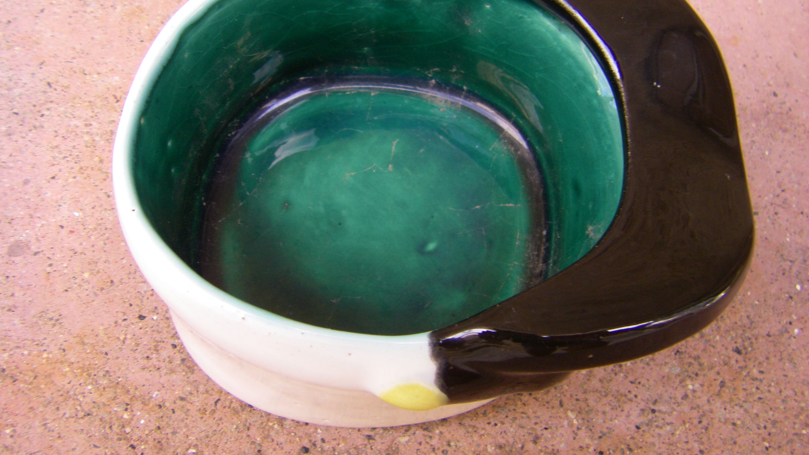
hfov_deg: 48.4
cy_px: 192
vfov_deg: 28.3
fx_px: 901
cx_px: 404
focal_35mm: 42
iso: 125
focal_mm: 6.3
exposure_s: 1/50
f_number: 3.5
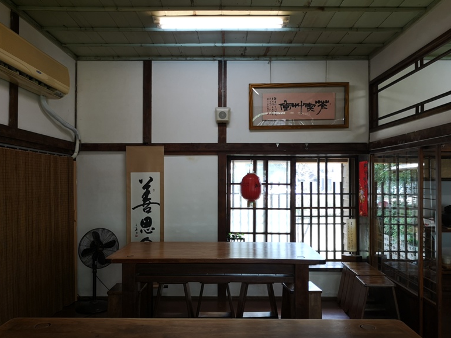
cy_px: 175
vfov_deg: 49.8
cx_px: 226
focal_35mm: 28
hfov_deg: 63.4
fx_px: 365
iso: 100
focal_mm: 3.95
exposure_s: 1/90
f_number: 1.8
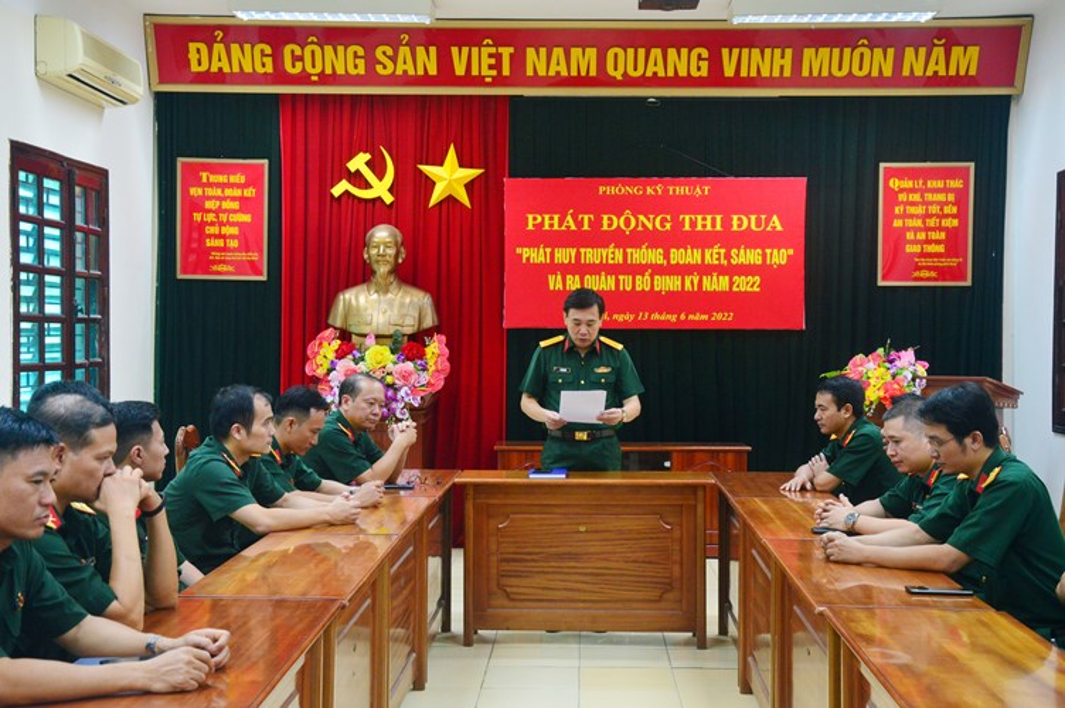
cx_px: 532
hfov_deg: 37.9
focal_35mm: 52
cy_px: 354
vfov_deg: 25.7
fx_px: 1552
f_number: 6.3
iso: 800
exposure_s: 1/40
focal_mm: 35
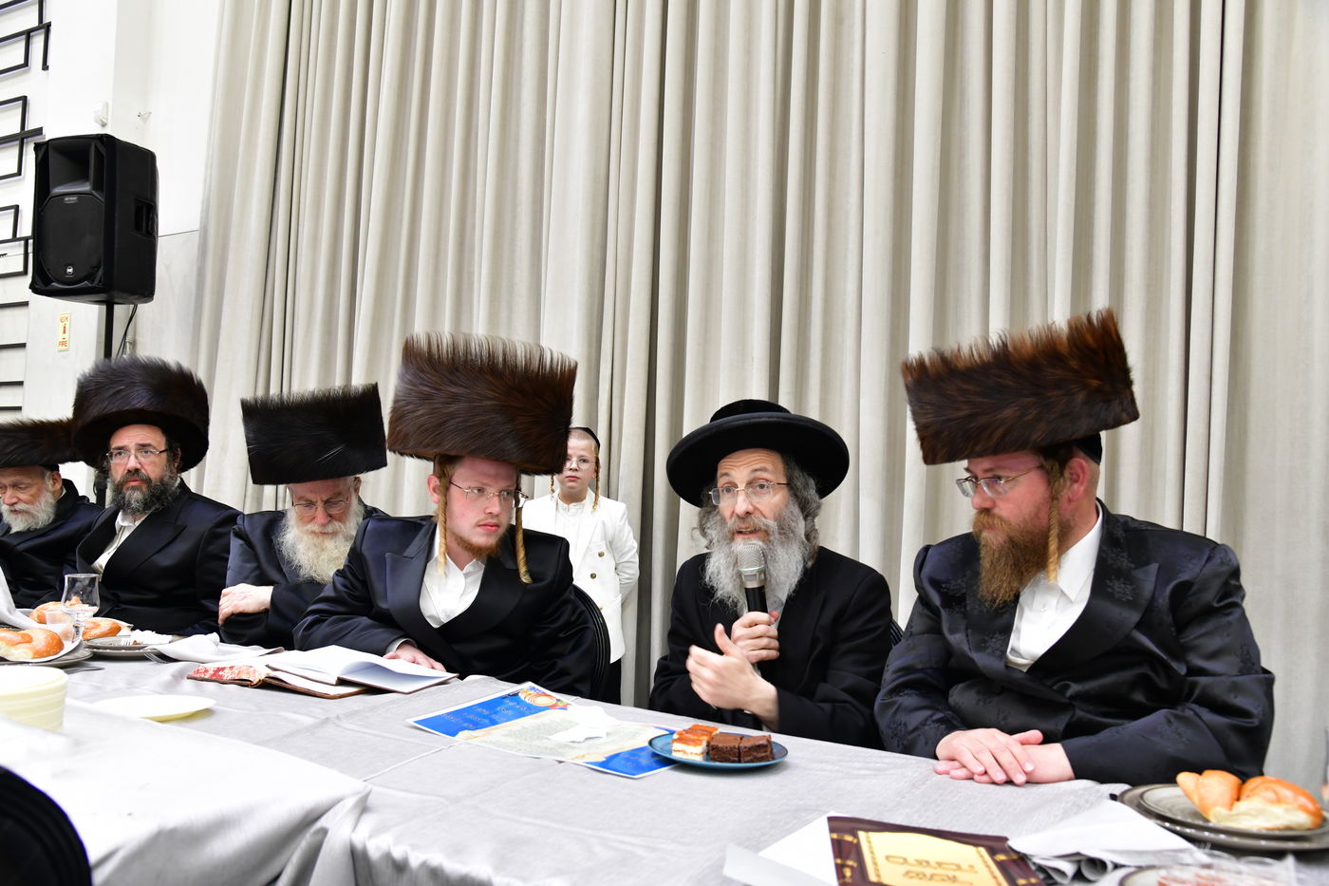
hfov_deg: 61.9
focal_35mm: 30
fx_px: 1107
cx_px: 664
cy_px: 443
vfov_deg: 43.6
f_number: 5.6
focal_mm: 30
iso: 1600
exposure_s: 1/100
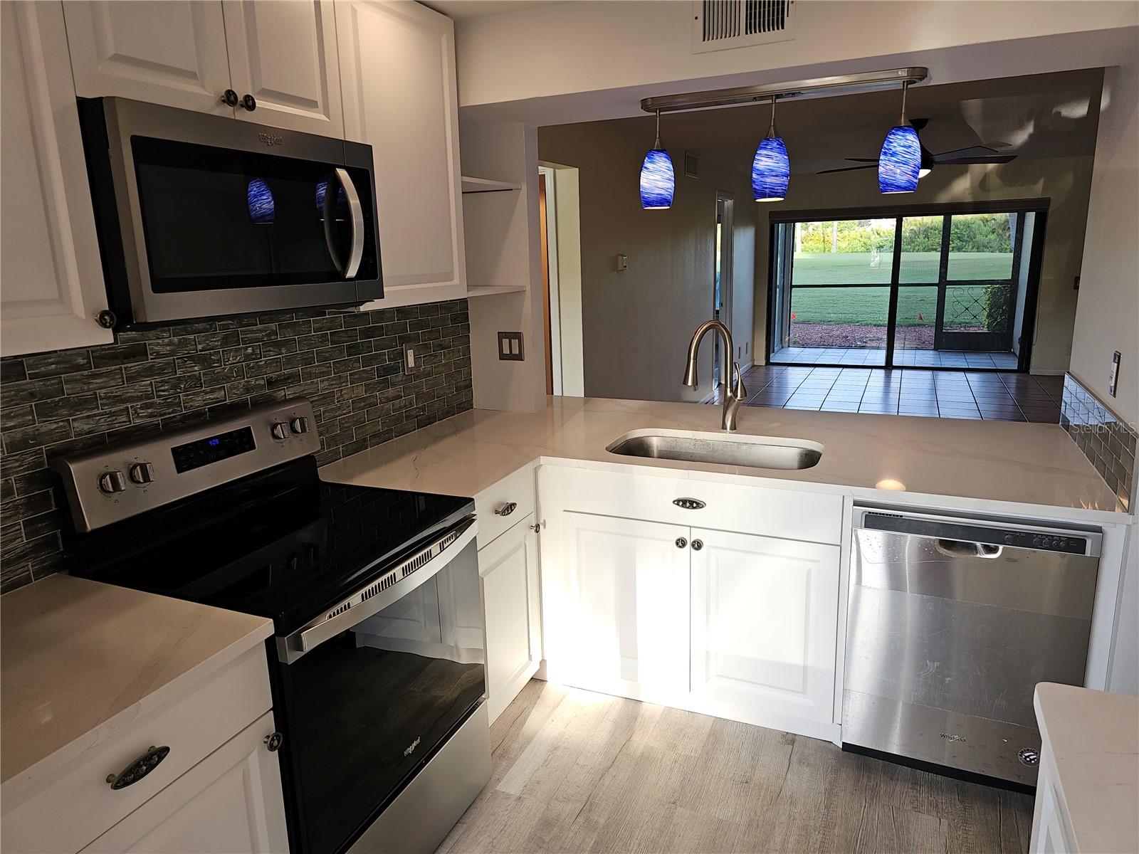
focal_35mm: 23
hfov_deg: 73.9
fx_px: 757
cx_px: 570
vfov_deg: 58.9
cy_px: 427
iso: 25
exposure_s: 1/60
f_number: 1.7
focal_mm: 6.3
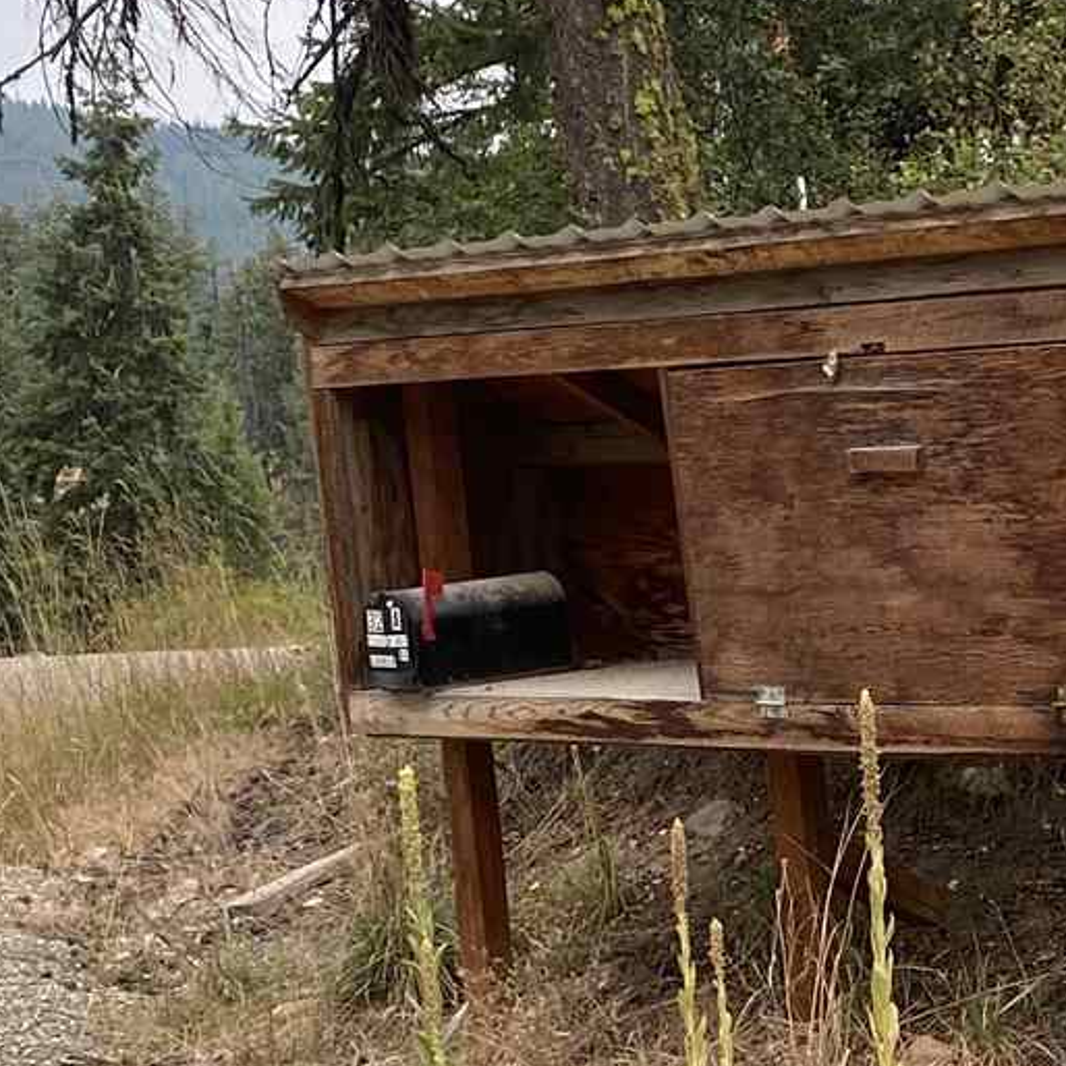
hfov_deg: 16.6
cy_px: 933
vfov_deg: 16.7
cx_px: 983
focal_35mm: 103
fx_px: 3589
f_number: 1.8
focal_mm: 4.25
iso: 32
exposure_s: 1/238
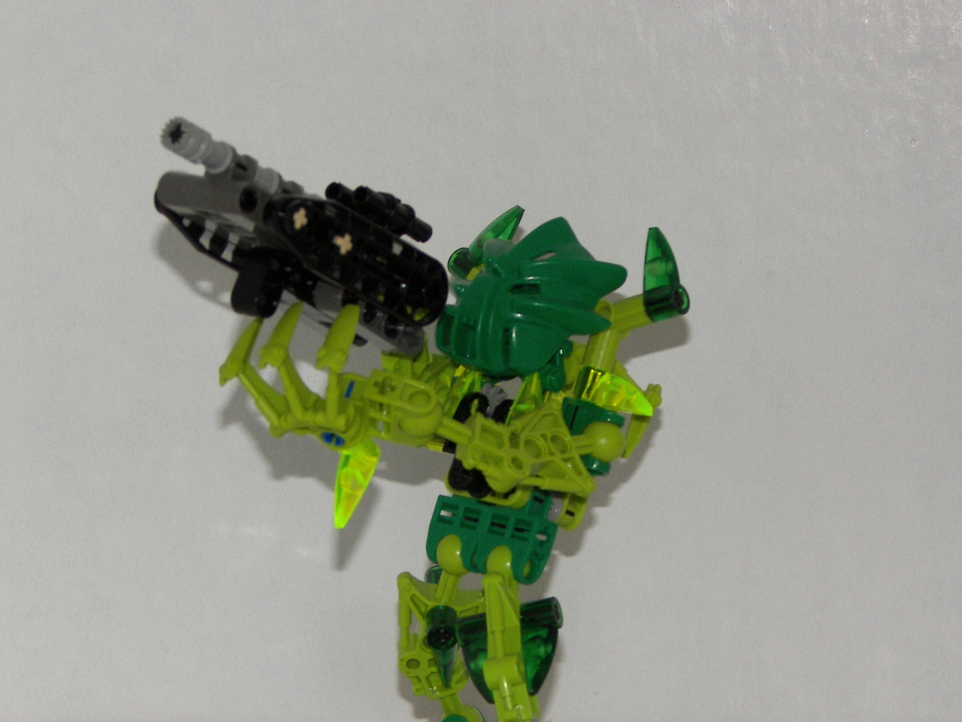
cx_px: 422
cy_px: 476
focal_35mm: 158
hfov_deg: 12.5
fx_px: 4392
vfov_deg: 9.4
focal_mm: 19.5
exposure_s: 1/40
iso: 100
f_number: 3.2
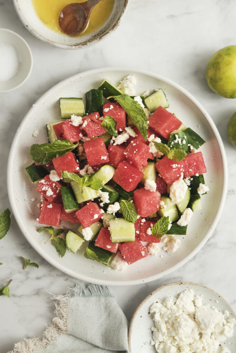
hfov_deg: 20.6
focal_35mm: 66
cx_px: 118
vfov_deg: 30.5
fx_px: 649
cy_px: 176
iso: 160
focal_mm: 44
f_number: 8
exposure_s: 1/250
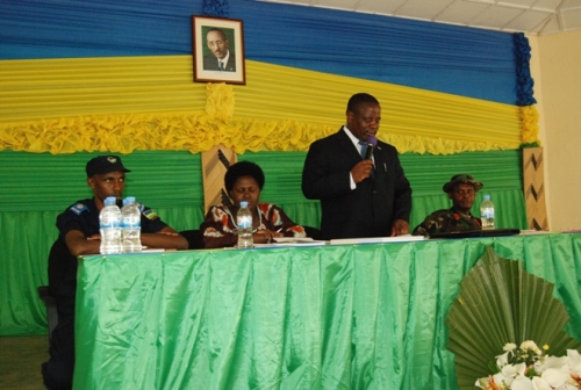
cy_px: 195
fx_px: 558
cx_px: 290
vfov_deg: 38.6
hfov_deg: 55.0
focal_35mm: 34
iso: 1600
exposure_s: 1/60
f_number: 5.6
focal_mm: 23
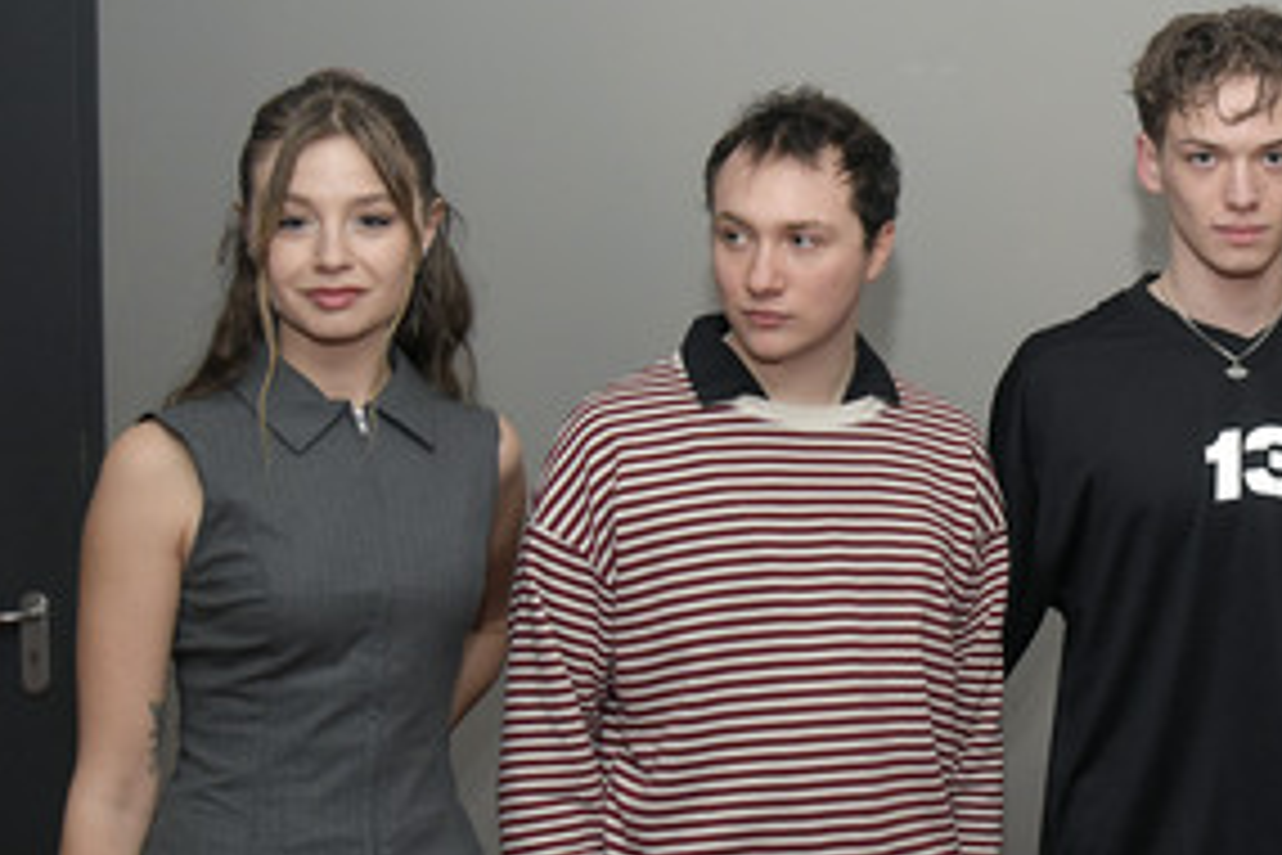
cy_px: 454
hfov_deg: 39.2
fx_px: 1745
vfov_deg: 27.5
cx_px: 974
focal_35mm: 49
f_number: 5.6
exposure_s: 1/200
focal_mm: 31
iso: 2000
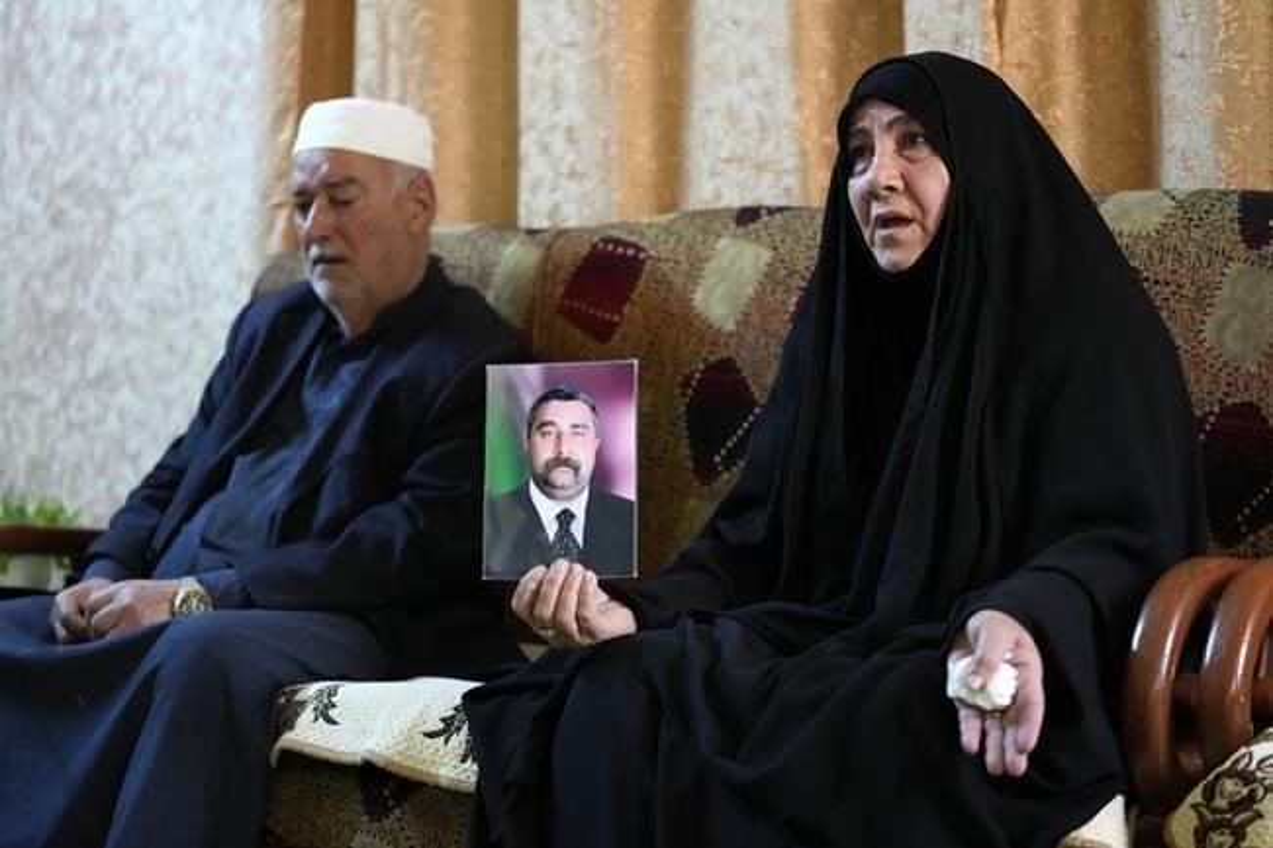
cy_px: 424
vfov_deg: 19.4
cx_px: 636
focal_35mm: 70
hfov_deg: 28.9
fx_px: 2474
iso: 3200
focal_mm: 70
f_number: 2.8
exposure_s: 1/160
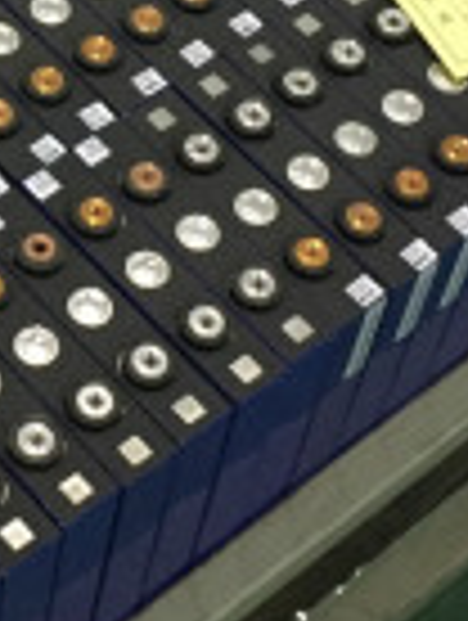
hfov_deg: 11.6
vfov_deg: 15.4
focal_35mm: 126
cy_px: 9
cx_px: -58
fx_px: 2264
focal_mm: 4.15
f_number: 2.2
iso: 250
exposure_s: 1/20
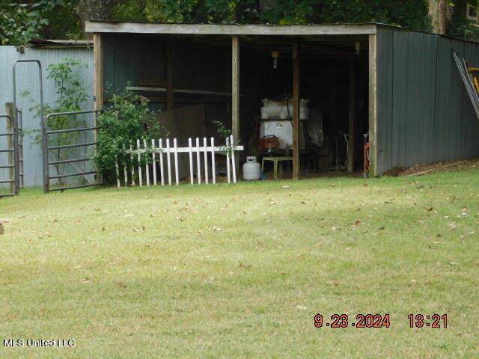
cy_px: 180
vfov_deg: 8.7
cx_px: 240
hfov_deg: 11.6
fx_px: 2352
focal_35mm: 170
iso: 125
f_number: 5.3
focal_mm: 30.1
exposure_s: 1/100
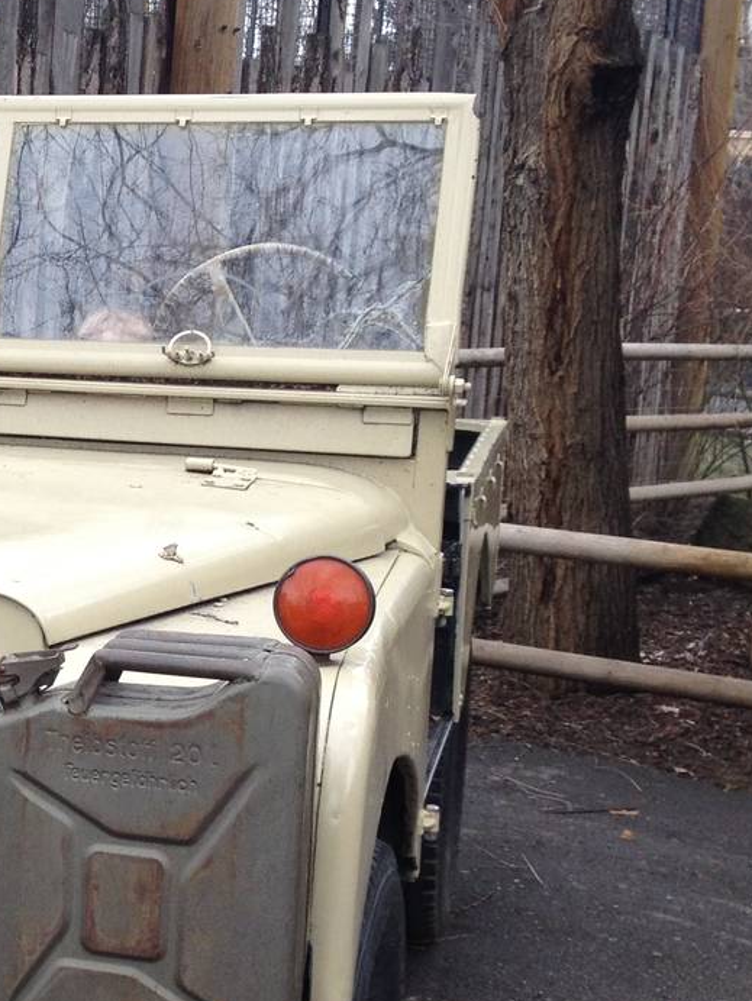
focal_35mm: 81
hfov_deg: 17.4
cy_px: 616
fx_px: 2344
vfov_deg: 24.1
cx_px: -158
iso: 64
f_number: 2.4
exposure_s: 1/120
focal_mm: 4.28
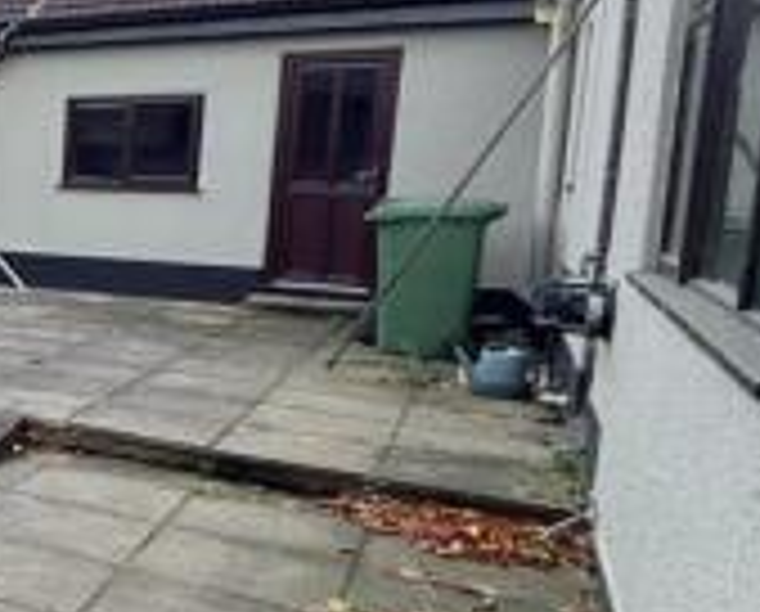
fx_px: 1060
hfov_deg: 25.8
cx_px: -447
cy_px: 250
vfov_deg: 32.1
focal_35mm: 47
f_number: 2.2
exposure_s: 1/121
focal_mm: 2.22
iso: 125
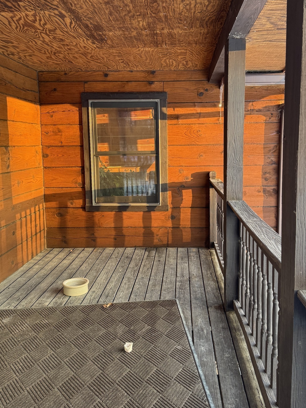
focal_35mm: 34
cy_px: 186
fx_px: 401
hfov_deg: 41.8
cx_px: 163
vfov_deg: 53.9
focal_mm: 6.76
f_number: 1.78
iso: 200
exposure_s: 1/121
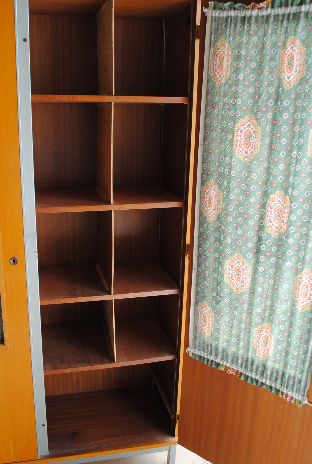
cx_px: 137
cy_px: 243
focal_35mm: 32
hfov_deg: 41.2
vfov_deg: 58.6
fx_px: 414
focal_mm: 18
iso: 200
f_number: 5
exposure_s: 1/100
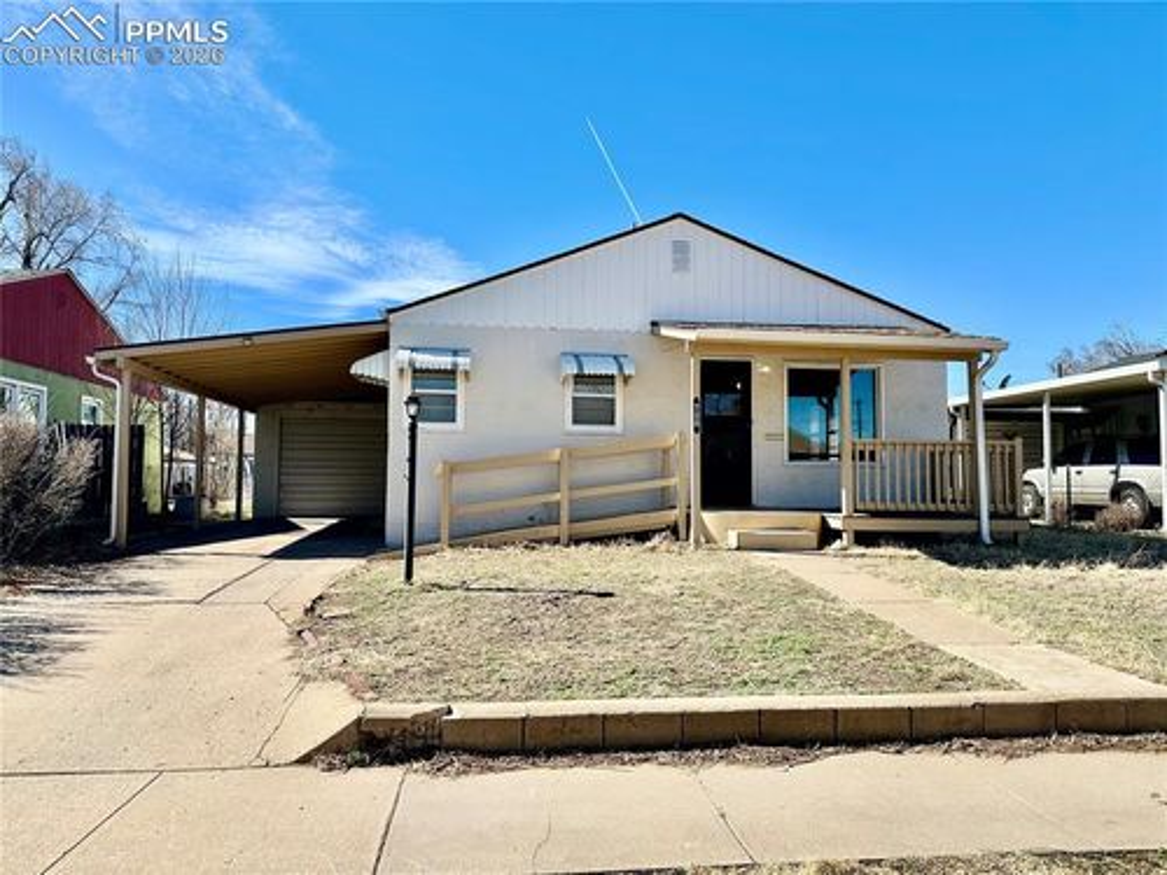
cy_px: 438
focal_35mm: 24
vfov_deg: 56.8
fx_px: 809
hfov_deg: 71.6
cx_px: 584
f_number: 1.78
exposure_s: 1/4184
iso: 80
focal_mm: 6.86
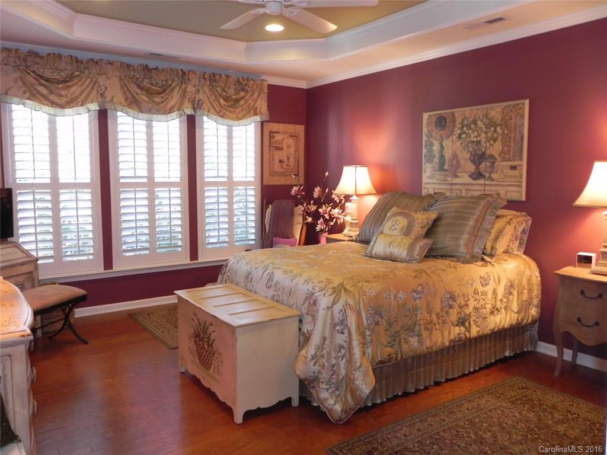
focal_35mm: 29
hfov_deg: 61.7
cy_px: 228
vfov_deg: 48.2
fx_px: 509
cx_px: 304
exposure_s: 1/30
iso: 170
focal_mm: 5.2
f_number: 2.8
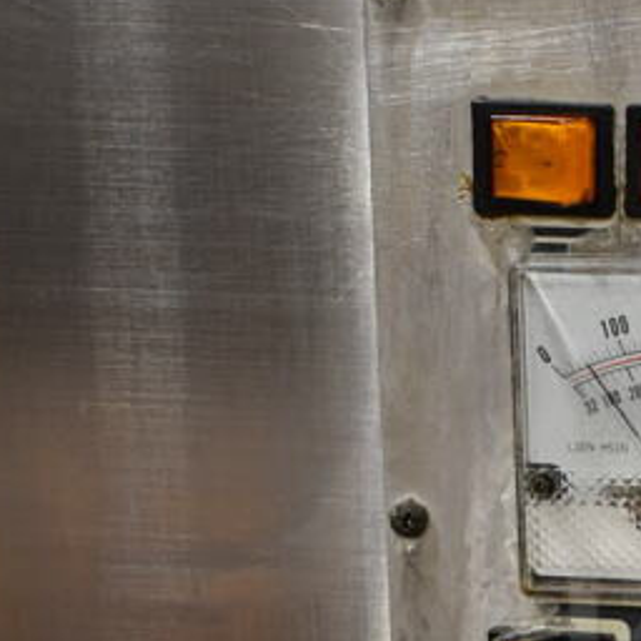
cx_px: 734
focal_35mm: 82
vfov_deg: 20.5
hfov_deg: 20.0
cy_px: 630
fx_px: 1718
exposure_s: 1/30
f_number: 3.5
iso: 400
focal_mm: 18
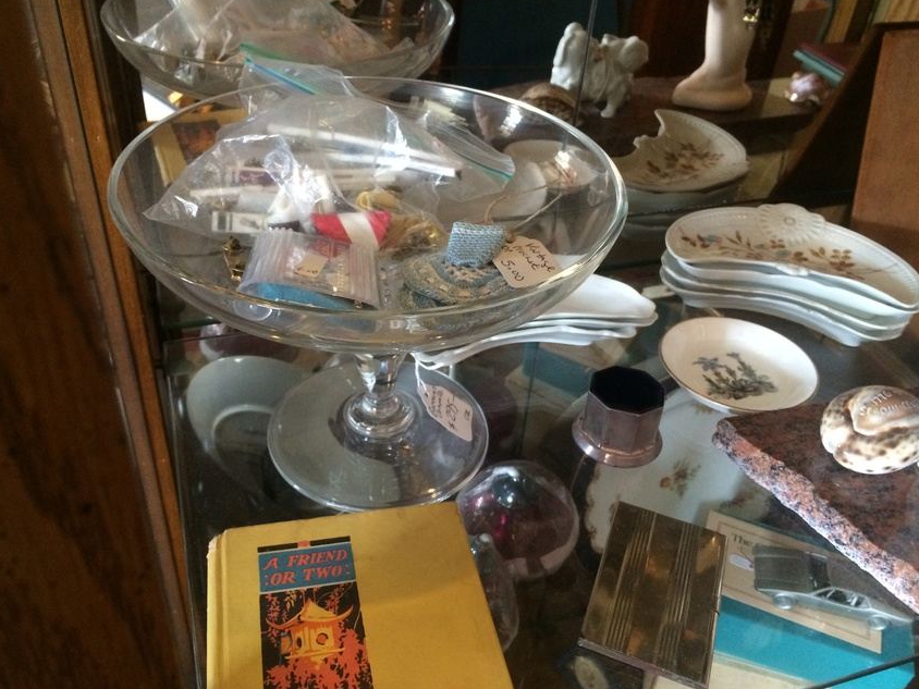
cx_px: 433
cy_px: 344
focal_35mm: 32
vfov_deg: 44.2
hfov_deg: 56.8
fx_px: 850
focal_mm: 4.12
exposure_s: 1/20
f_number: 2.2
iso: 320
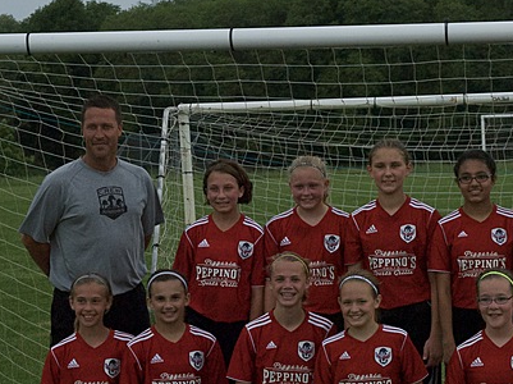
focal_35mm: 143
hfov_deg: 13.8
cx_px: 383
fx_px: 2117
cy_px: 236
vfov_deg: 10.4
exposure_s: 1/400
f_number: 10
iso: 1600
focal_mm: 62
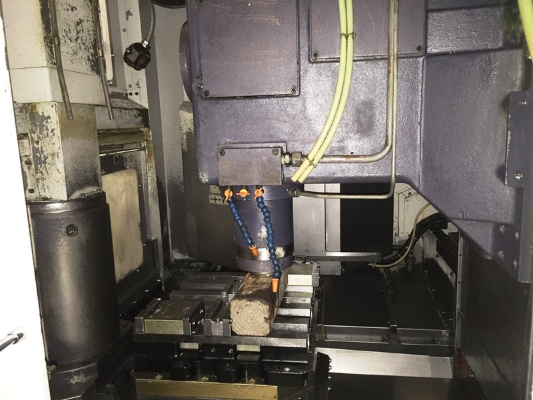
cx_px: 266
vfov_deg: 48.2
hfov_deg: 61.7
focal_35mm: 29
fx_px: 447
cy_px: 200
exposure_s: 1/17
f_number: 2.2
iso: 250
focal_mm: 4.15
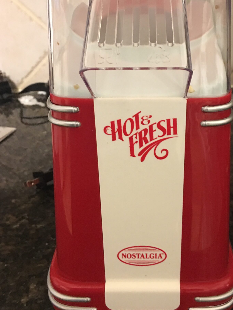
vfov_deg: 45.2
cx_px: 150
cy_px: 109
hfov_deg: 34.9
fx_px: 368
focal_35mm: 41
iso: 64
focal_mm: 4.15
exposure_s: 1/4
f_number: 2.2
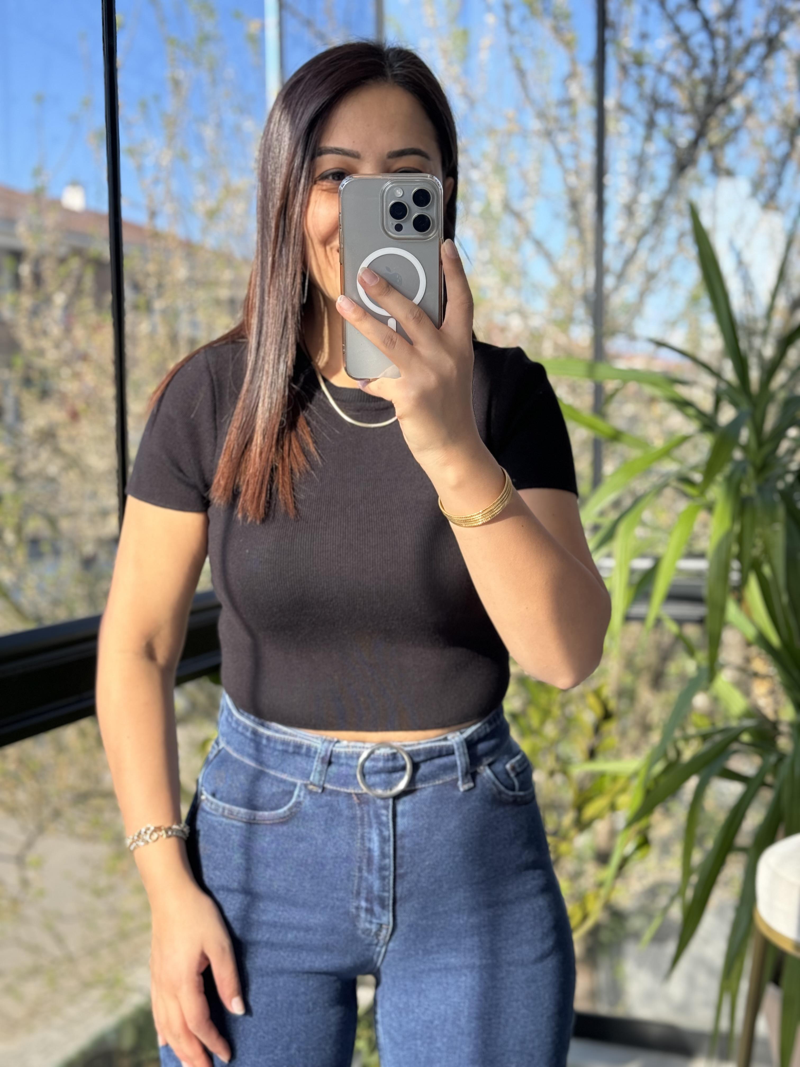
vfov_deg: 39.7
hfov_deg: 30.3
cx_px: 400
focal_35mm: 48
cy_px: 534
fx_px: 1479
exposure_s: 1/347
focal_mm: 6.86
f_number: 1.78
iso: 64
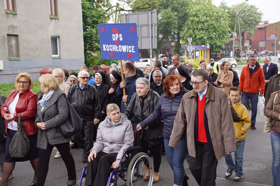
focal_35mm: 45
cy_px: 93
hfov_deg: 43.6
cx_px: 140
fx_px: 350
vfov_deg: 29.9
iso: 100
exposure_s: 1/100
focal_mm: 30
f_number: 5.6
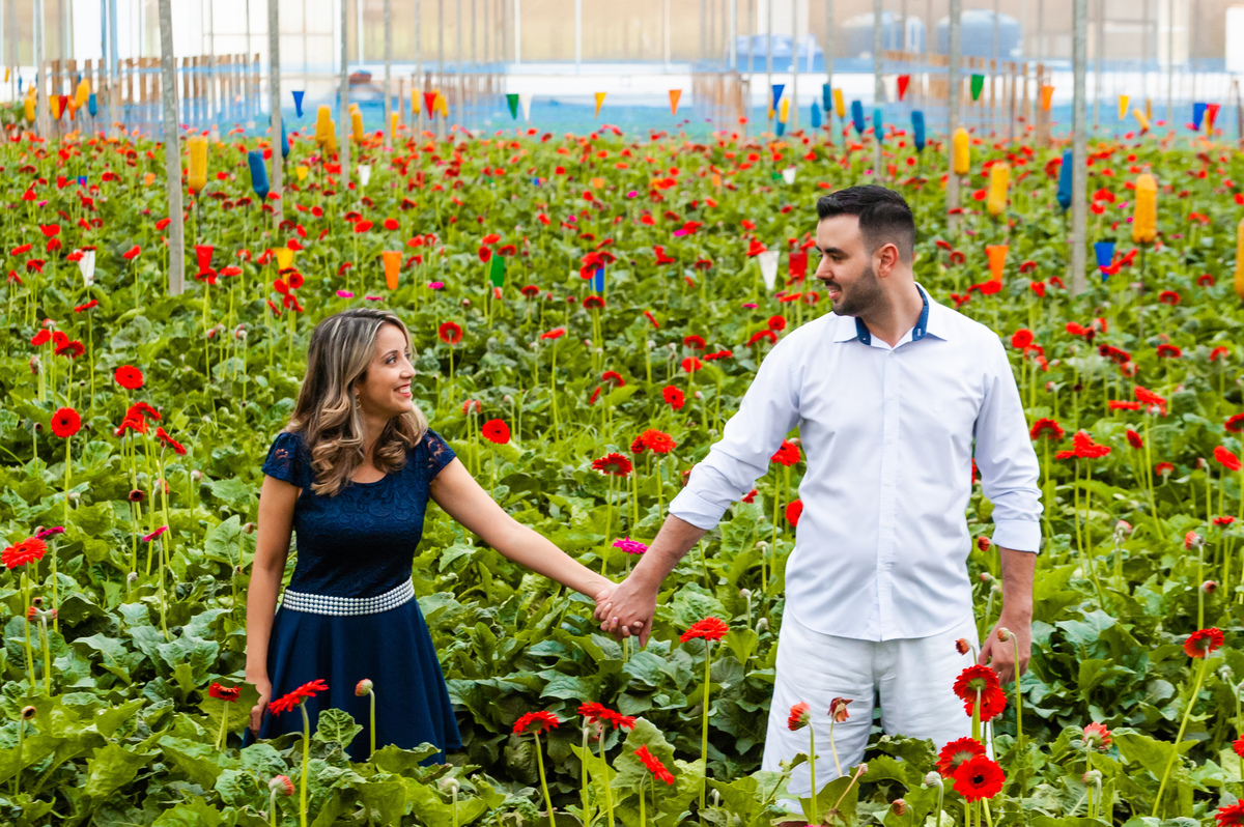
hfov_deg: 25.4
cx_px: 622
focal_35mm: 80
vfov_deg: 17.0
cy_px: 414
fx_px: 2762
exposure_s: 1/320
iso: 1600
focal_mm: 80
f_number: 7.1
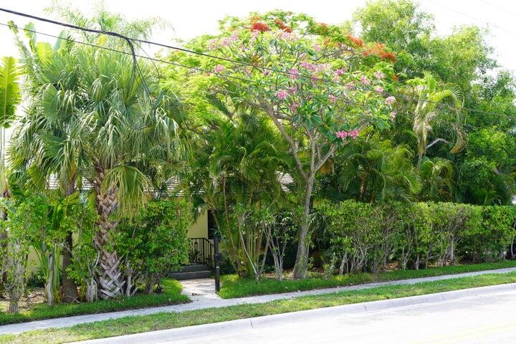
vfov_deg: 33.4
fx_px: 573
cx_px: 258
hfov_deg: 48.5
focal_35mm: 40
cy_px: 172
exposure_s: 1/80
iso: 100
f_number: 5.6
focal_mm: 40
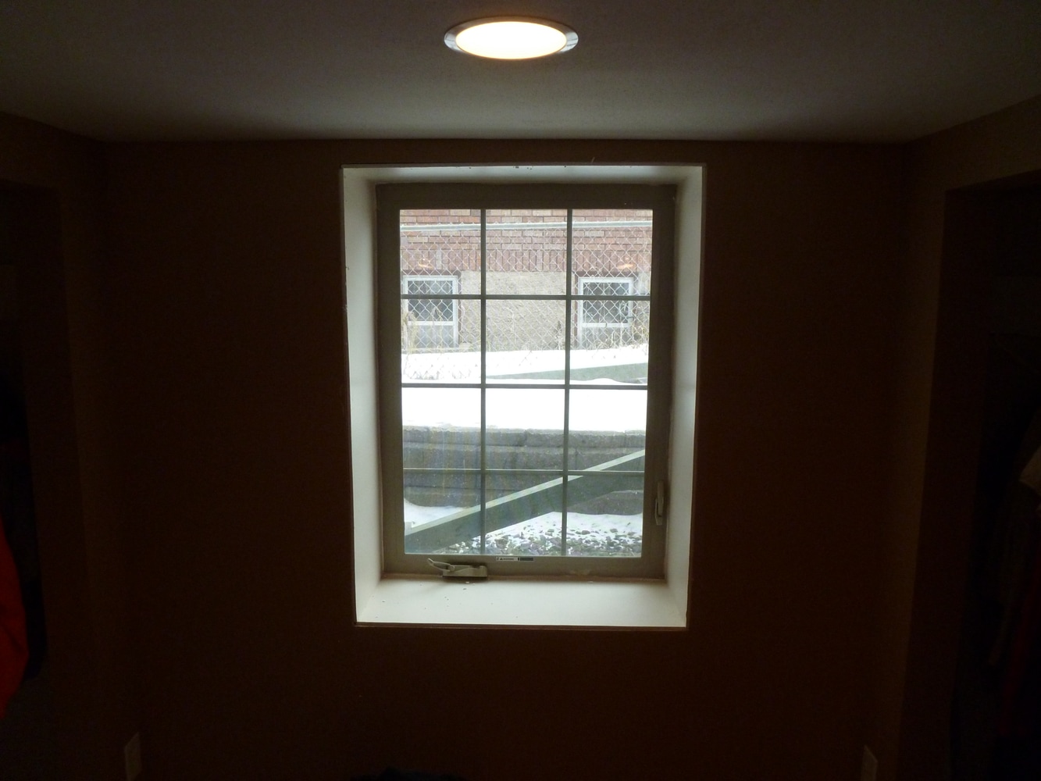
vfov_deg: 56.8
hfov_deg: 71.6
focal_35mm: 24
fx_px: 722
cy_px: 390
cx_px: 520
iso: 320
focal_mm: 4.3
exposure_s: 1/60
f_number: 3.3
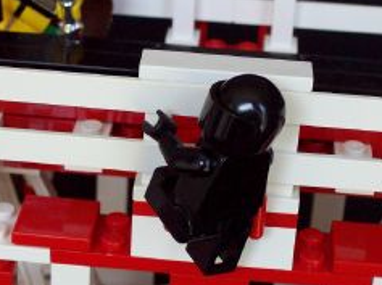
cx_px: 126
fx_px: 1300
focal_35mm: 118
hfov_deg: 16.7
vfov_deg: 12.5
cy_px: 99
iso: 160
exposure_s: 1/47.3
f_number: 3.8
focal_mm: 11.6
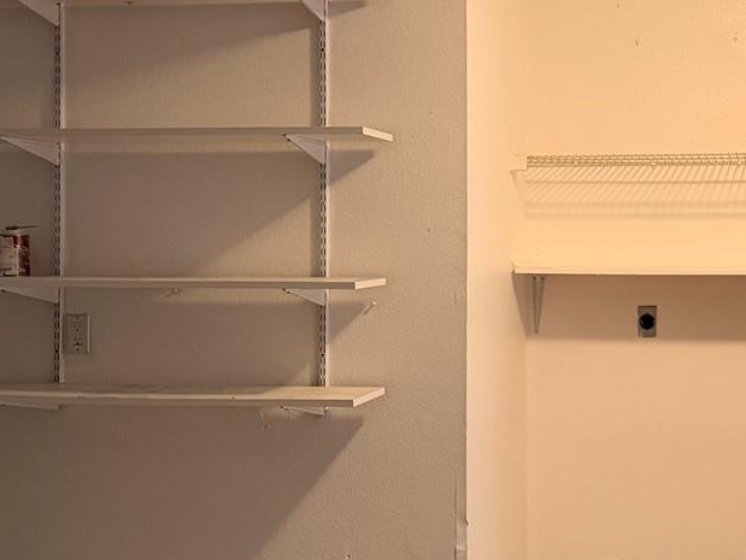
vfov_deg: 23.7
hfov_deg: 30.9
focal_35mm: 62
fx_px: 1337
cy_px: 258
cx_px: 516
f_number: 1.78
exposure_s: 1/60
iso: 400
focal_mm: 6.76
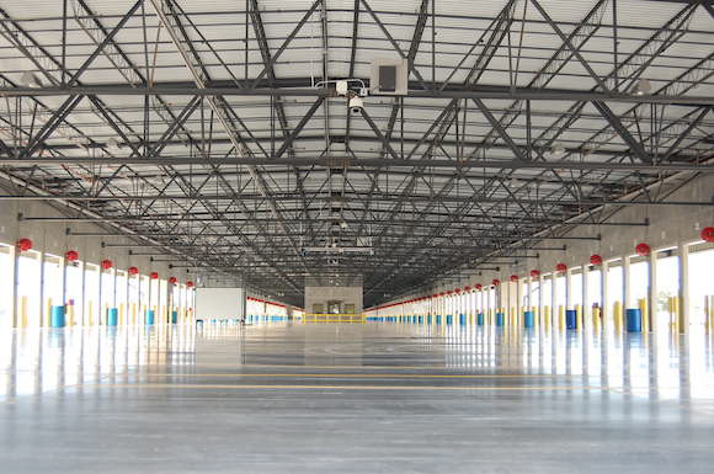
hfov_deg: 41.2
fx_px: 951
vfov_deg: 28.0
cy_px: 237
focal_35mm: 48
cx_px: 357
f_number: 4.5
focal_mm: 32
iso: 400
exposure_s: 1/125
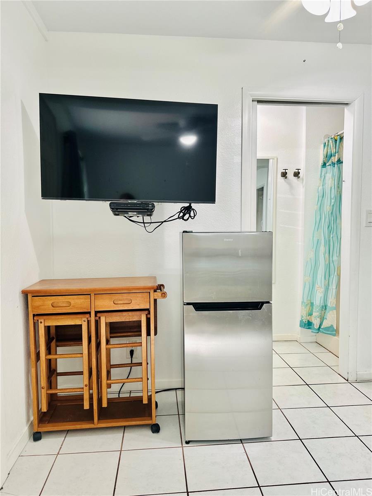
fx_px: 344
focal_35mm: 24
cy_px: 248
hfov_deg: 56.8
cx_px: 186
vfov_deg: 71.6
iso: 125
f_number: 1.78
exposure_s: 1/60
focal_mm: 6.86
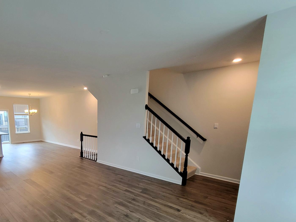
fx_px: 162
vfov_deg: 66.4
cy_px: 152
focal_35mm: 19
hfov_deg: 80.9
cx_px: 91
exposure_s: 1/60.2
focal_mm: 2.2
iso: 200
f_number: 2.2
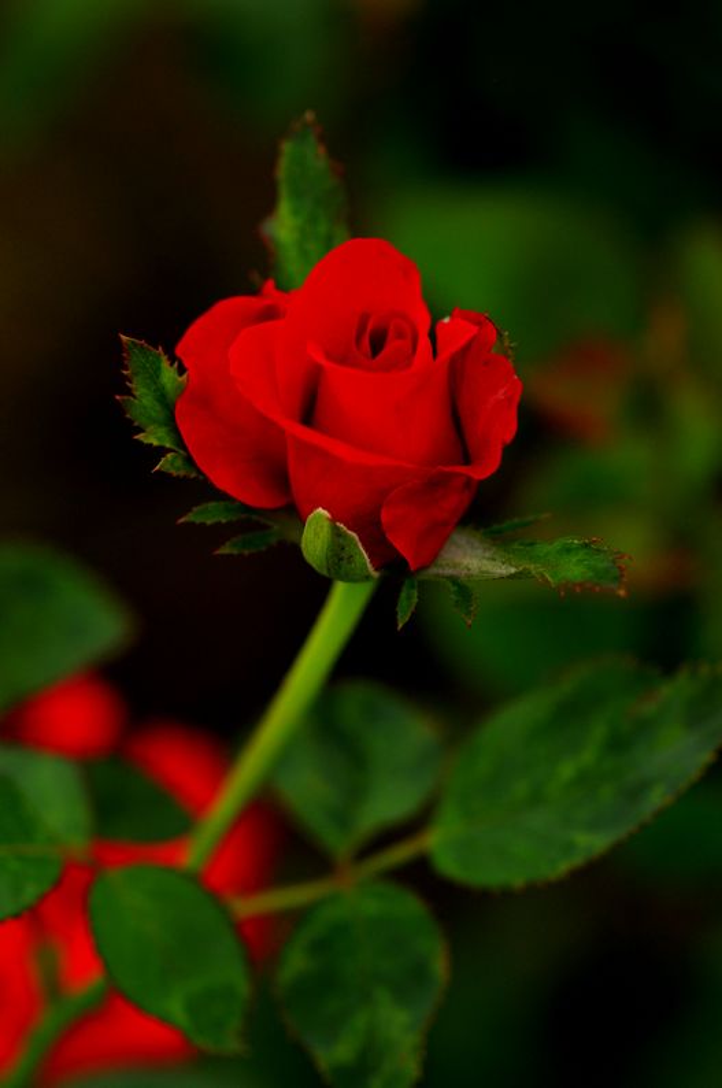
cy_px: 544
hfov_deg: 8.7
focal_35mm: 158
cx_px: 361
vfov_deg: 13.1
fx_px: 4752
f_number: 5.6
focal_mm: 105
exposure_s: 1/400
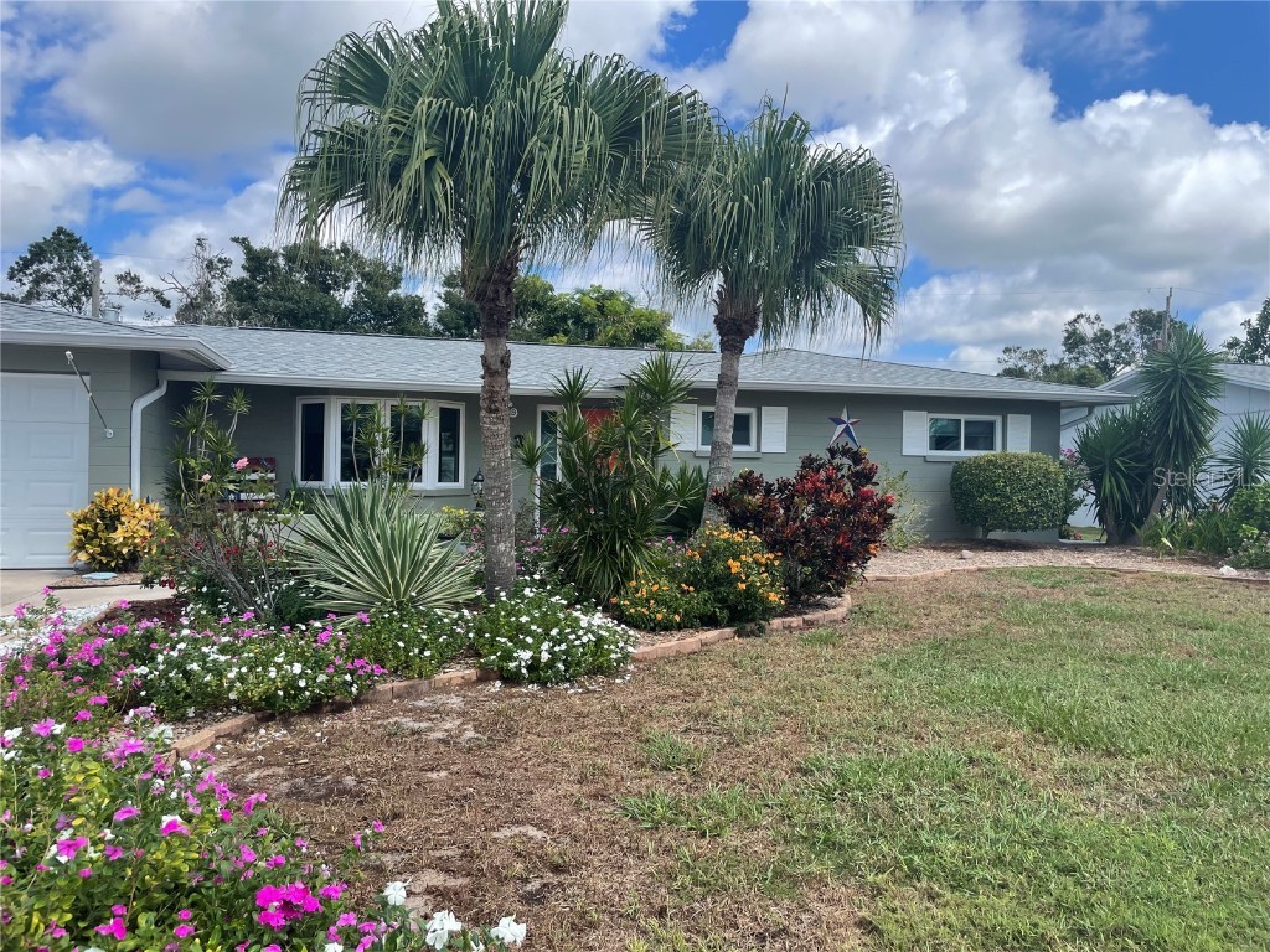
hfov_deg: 67.3
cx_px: 635
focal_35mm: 26
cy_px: 476
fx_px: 954
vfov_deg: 53.1
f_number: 1.6
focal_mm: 4.2
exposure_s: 1/2398
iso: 32
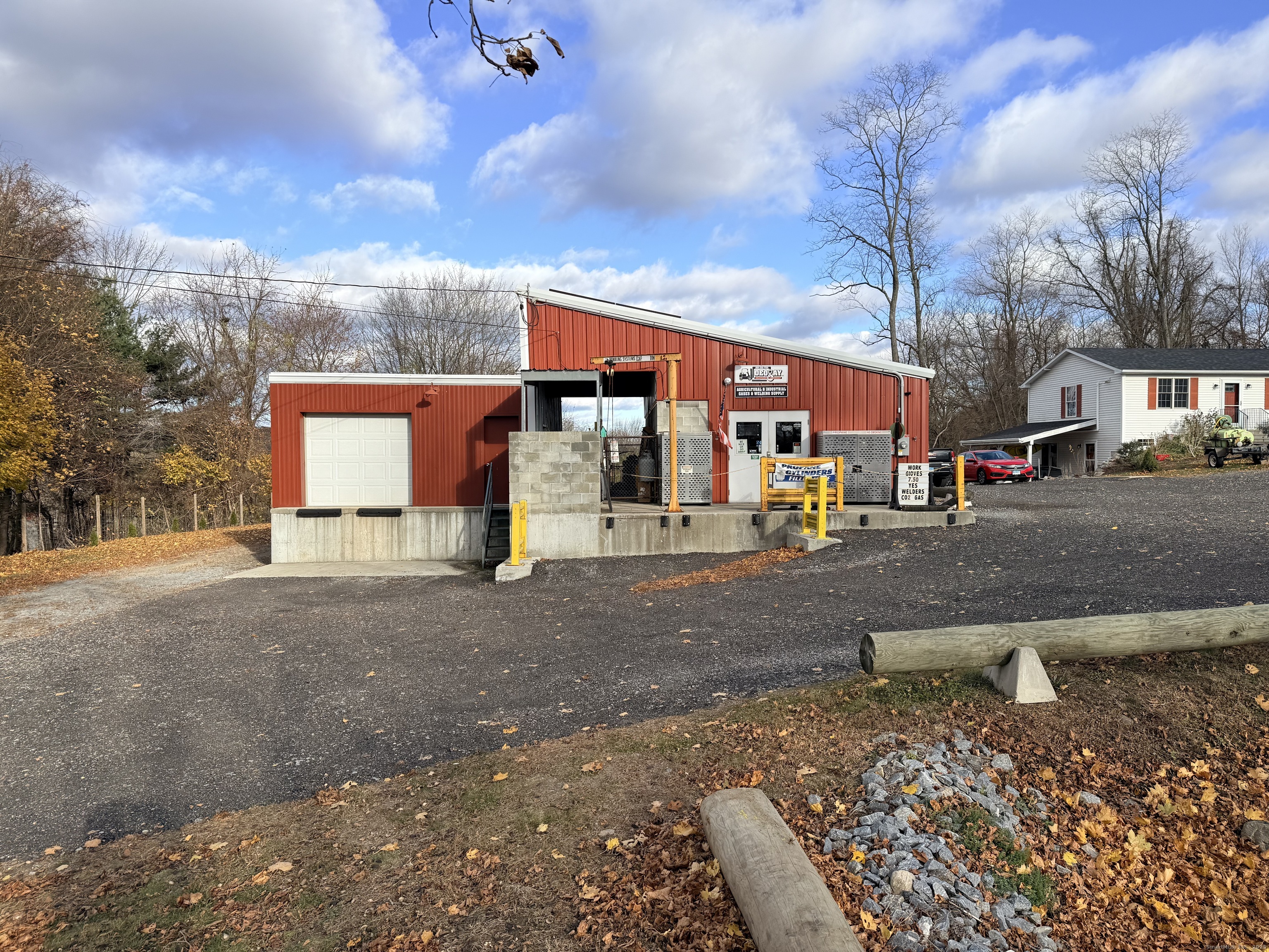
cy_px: 476
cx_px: 634
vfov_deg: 56.8
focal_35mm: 24
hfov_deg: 71.6
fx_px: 880
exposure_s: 1/3279
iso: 80
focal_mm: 6.76
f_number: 1.78
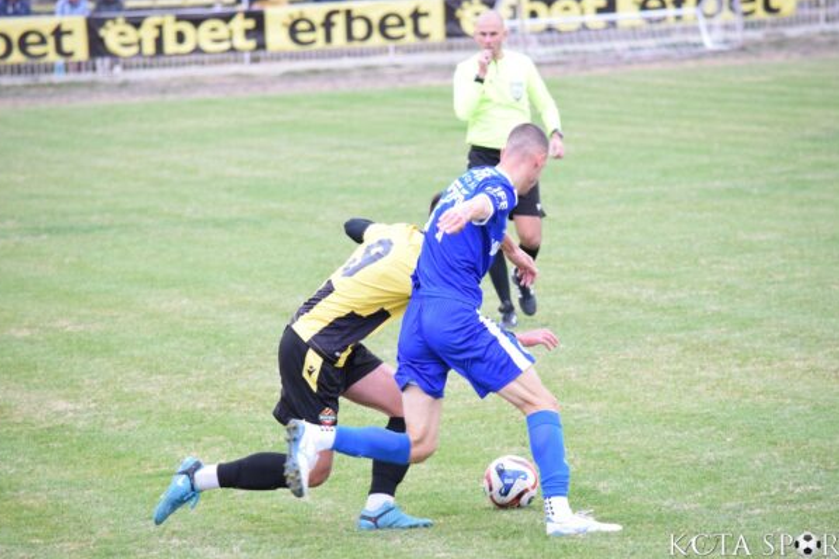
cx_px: 422
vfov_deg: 4.8
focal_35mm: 285
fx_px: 6642
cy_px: 270
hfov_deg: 7.2
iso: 3200
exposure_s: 1/640
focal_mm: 180
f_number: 5.6
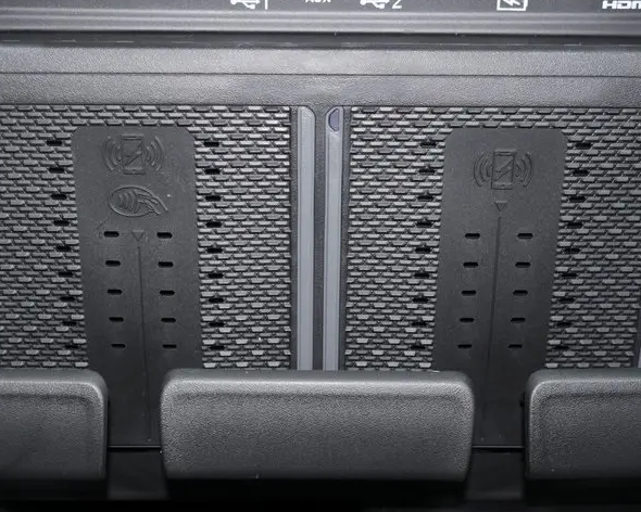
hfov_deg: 35.4
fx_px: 1005
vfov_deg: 28.6
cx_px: 315
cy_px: 255
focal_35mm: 53
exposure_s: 1/60
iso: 800
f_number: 5.3
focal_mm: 25
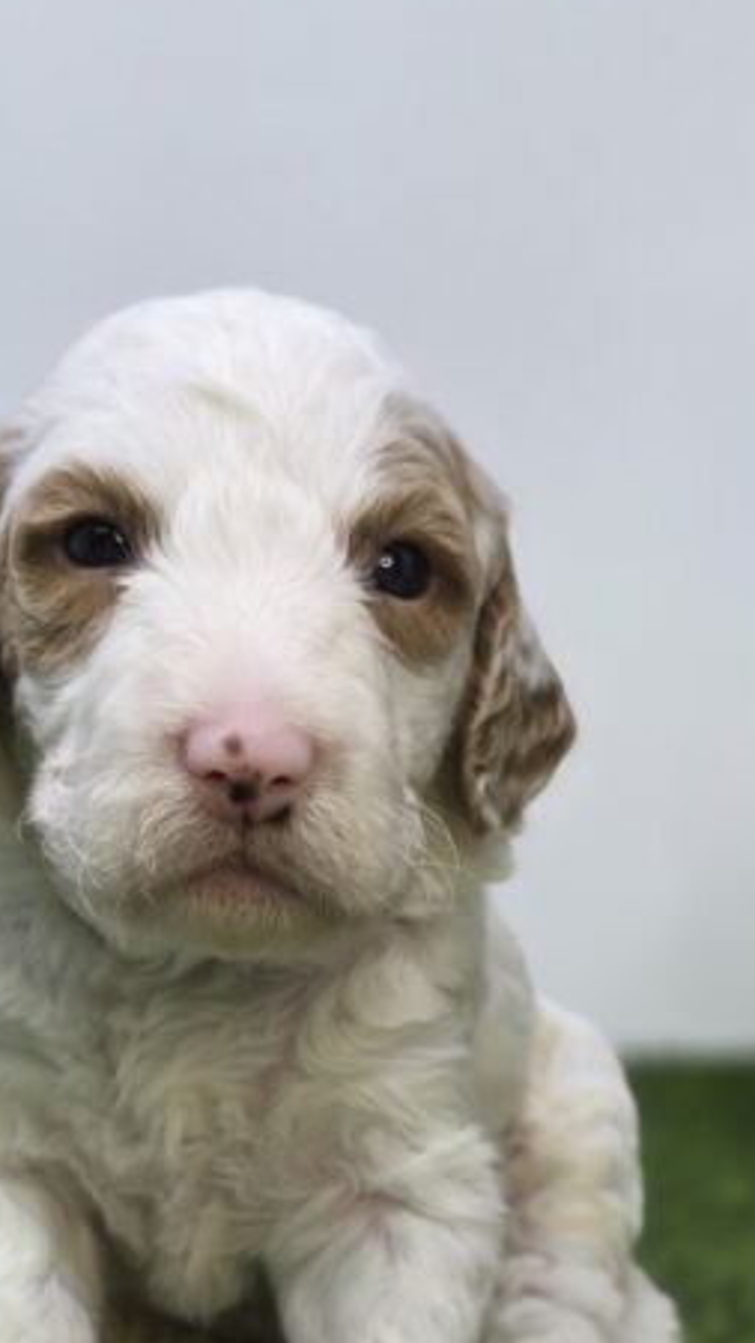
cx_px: 307
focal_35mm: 57
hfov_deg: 21.1
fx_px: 2029
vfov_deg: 35.8
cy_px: 1012
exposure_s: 1/120
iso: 40
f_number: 1.7
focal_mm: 6.3
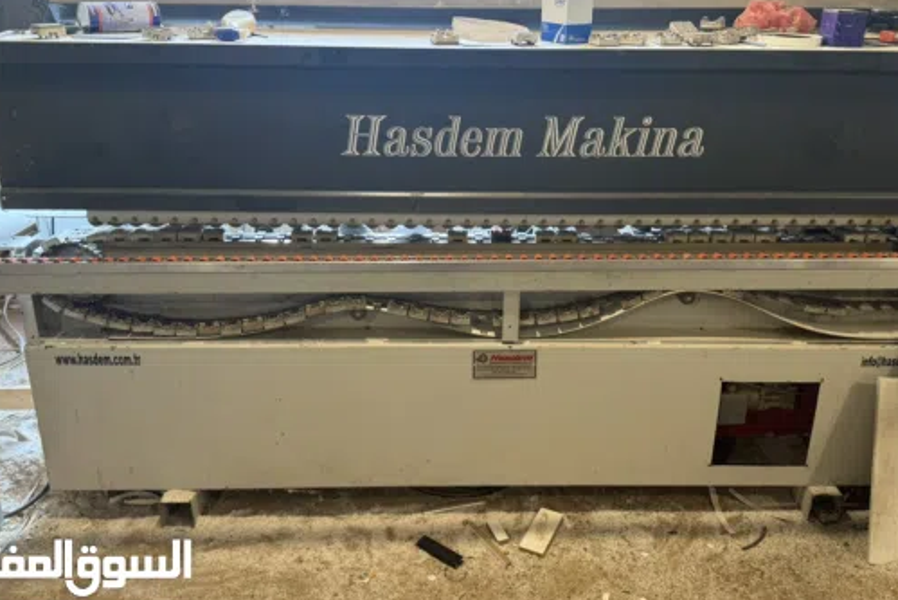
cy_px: 279
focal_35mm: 32
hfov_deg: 58.7
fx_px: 798
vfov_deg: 41.1
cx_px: 462
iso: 200
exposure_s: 1/50
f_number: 1.78
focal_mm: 6.76
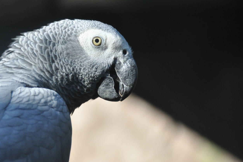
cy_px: 64
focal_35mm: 578
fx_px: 3897
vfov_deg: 2.4
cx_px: 93
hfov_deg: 3.6
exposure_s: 1/640
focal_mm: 300
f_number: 6.3
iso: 1000
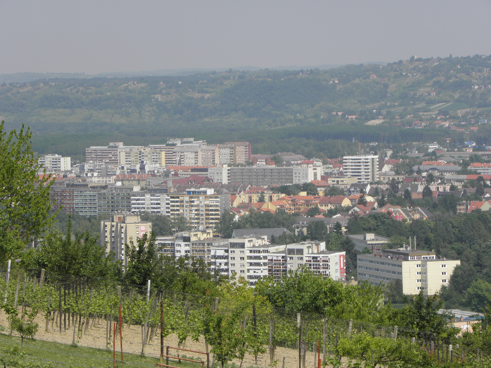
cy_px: 184
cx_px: 246
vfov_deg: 8.1
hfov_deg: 10.8
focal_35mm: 183
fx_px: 2596
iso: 64
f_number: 5.6
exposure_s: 1/320
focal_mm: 32.74
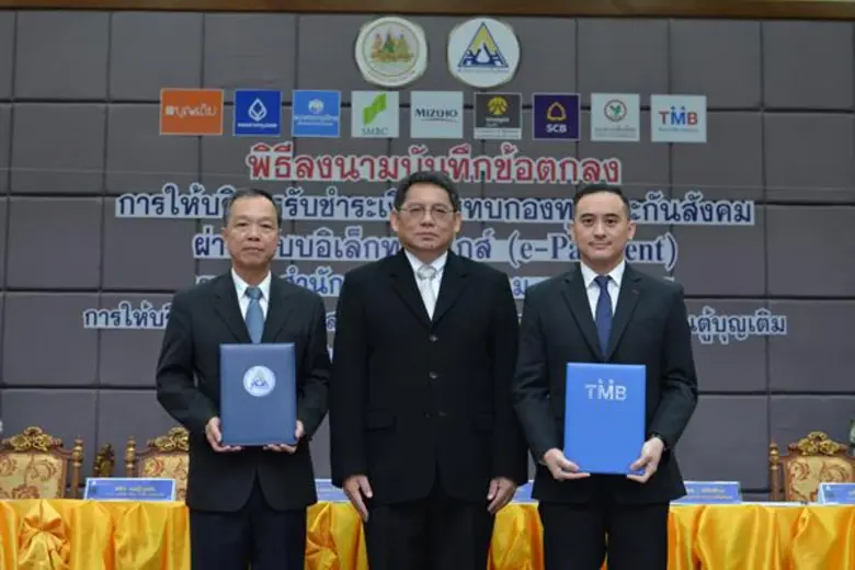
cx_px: 428
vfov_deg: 20.6
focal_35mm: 66
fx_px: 1567
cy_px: 285
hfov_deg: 30.5
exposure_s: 1/125
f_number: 5
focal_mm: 66
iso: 1600
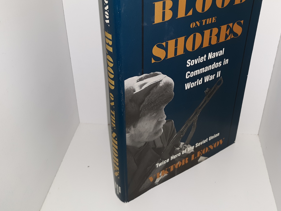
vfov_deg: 37.3
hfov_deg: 48.6
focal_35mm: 38
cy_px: 70
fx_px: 308
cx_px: 174
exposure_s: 1/120
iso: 50
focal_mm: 3.7
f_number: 1.7
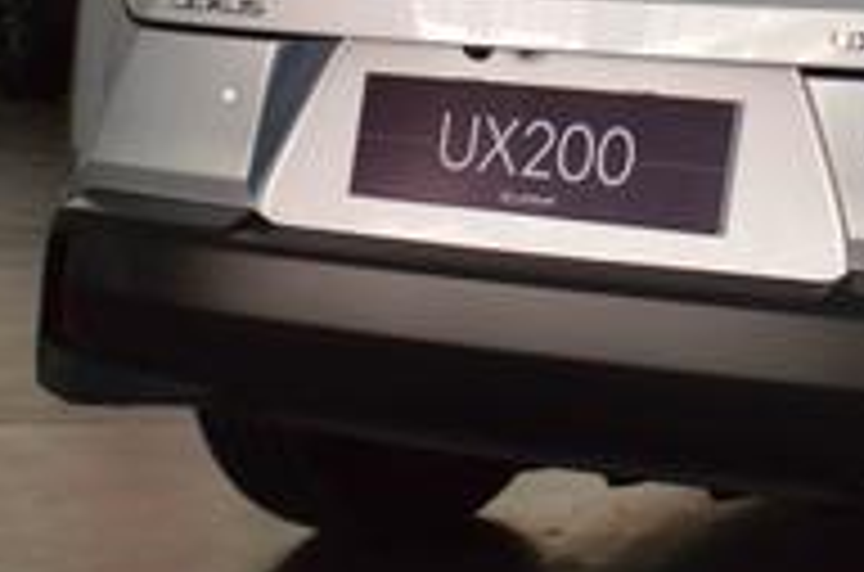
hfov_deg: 22.4
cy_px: 86
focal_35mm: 86
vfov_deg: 15.7
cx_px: 940
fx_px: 2059
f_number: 4.5
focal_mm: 22
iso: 720
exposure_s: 1/60
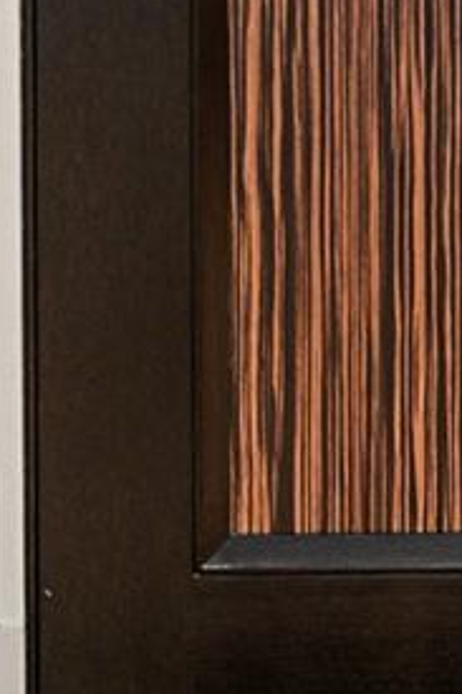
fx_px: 3353
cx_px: 597
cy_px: -747
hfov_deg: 7.8
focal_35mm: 174
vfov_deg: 10.7
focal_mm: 32
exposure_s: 1/3
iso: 400
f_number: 4.8
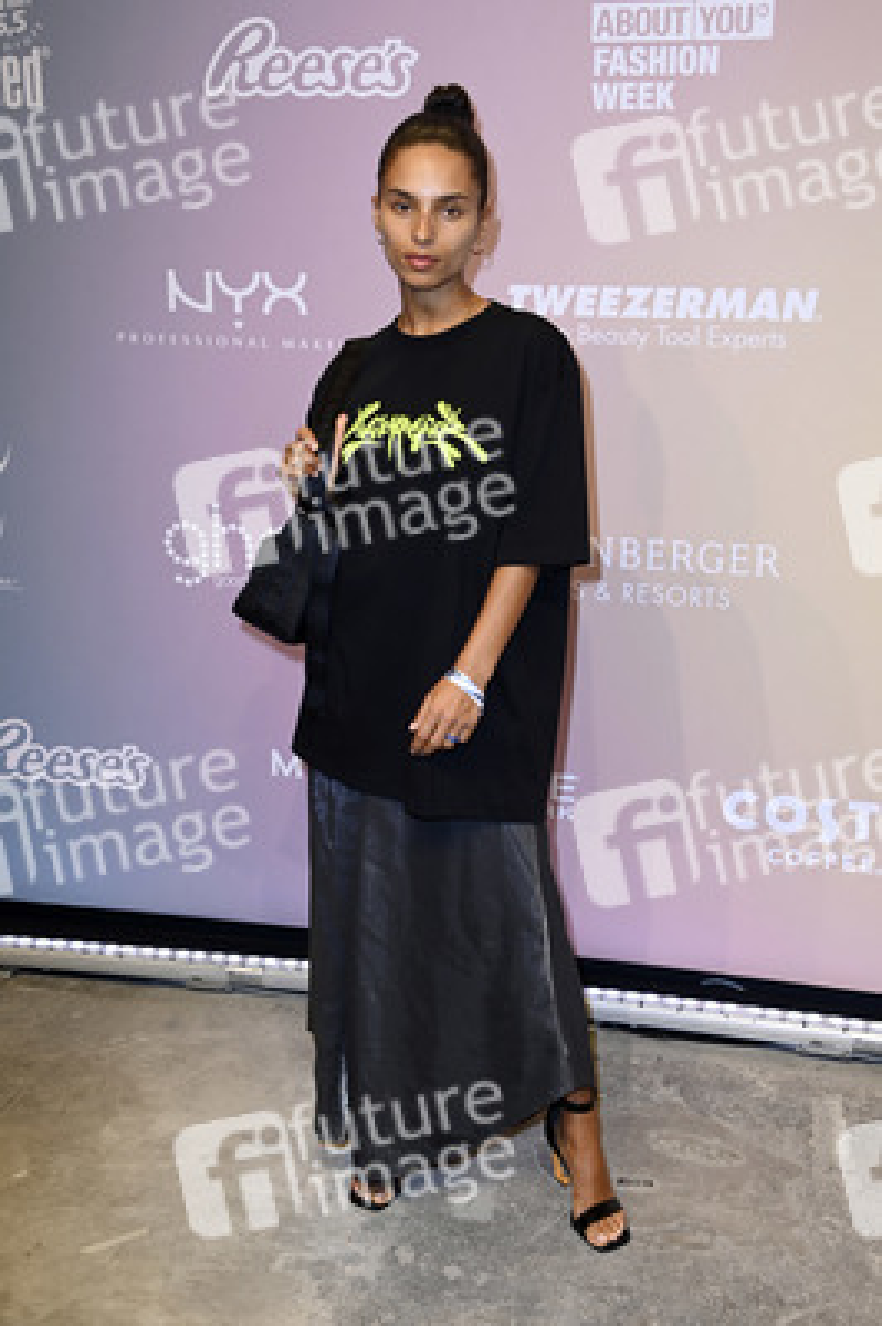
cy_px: 663
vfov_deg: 43.6
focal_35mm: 45
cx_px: 441
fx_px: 1656
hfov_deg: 29.8
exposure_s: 1/250
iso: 400
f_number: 5
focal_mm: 45
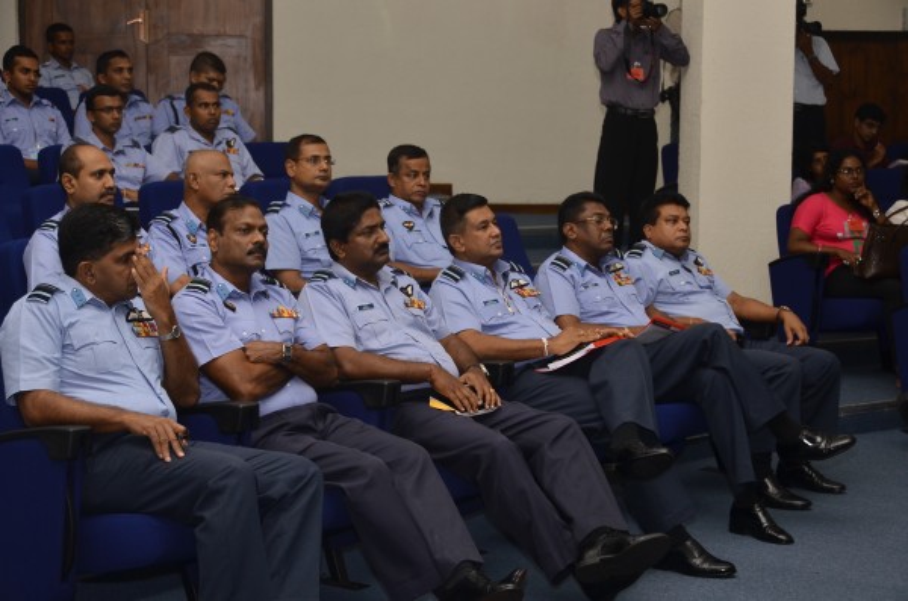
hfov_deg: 28.1
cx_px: 454
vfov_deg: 18.8
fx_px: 1812
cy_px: 300
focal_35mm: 72
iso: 320
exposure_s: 1/160
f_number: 4.5
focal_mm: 48
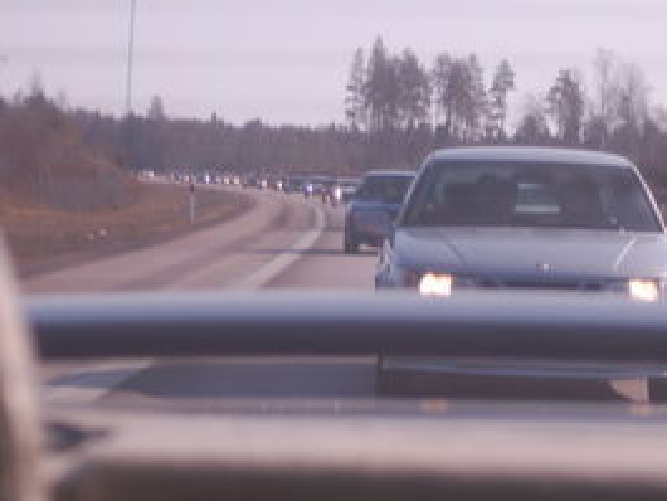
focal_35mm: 174
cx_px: 294
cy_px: 196
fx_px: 3354
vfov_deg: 8.5
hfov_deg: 11.4
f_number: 5.6
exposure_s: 1/30
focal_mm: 50
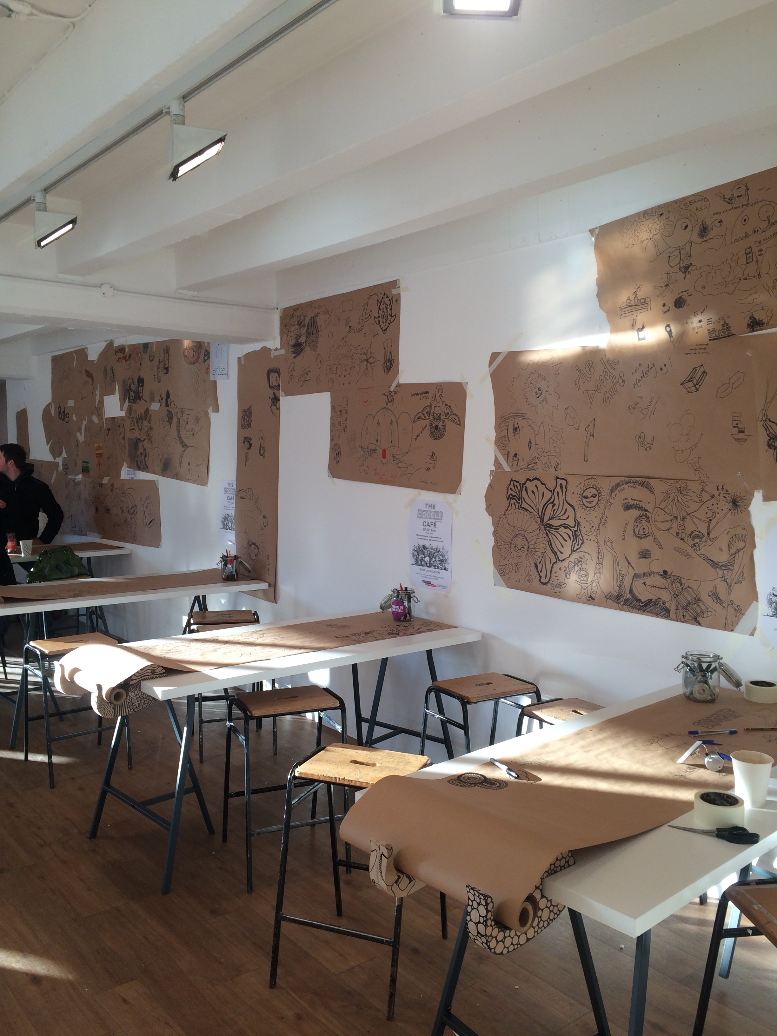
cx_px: 388
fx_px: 868
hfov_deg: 48.2
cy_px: 518
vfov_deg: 61.7
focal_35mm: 29
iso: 40
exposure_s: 1/100
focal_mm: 4.15
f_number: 2.2
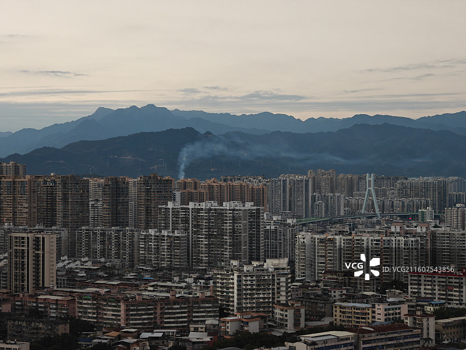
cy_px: 175
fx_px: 943
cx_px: 233
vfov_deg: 21.0
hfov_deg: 27.8
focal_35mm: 70
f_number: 2.6
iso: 320
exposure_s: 1/100
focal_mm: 13.3
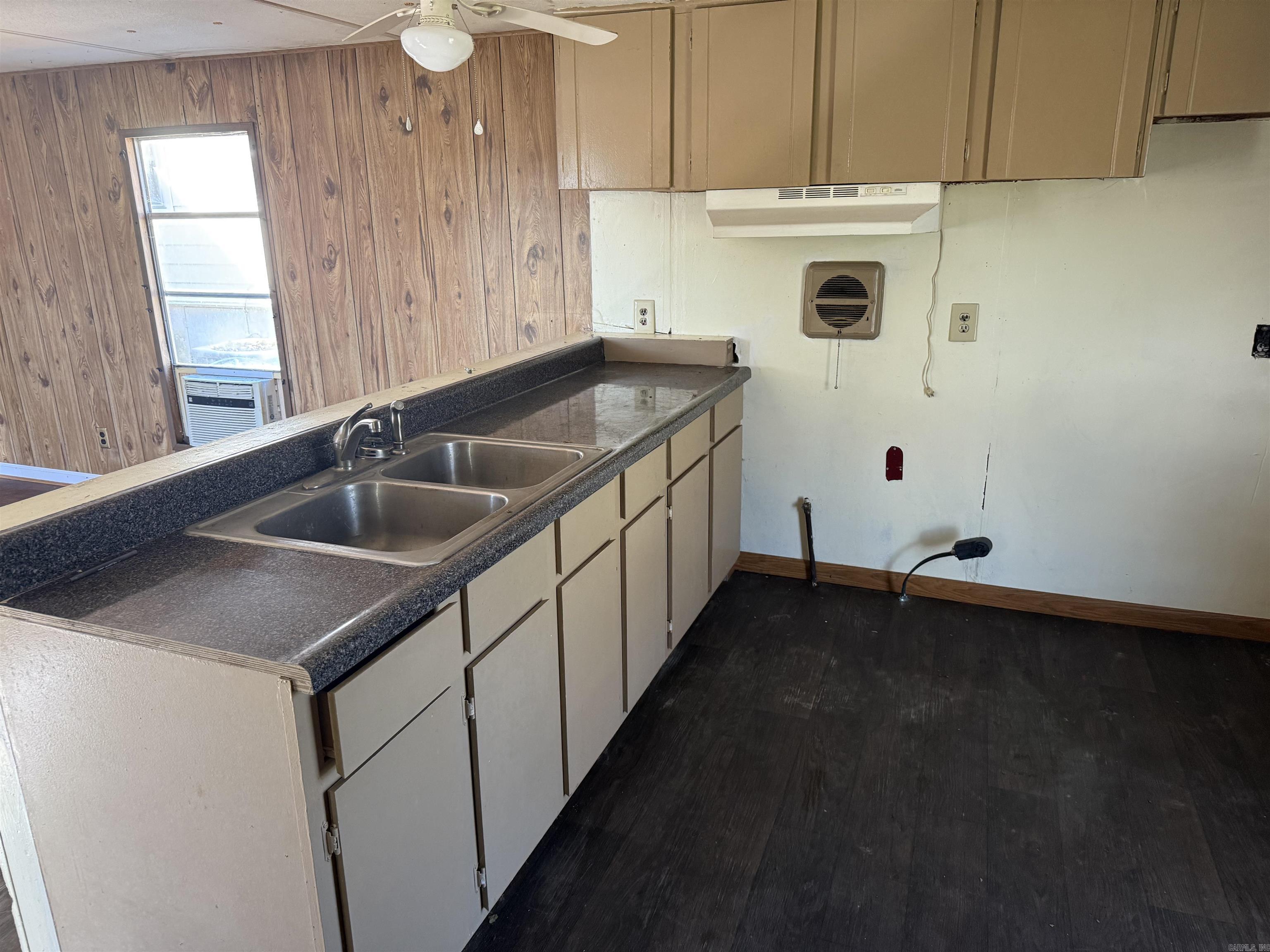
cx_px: 635
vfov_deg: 56.8
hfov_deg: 71.6
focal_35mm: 24
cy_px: 476
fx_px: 881
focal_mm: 6.76
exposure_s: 1/60
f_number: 1.78
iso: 250
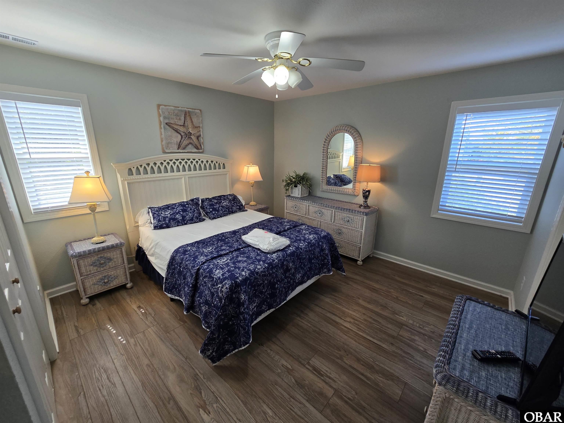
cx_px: 282
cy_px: 212
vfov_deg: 89.9
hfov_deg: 106.2
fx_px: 212
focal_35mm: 13
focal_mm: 2.2
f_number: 2.2
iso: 64
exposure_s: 1/60
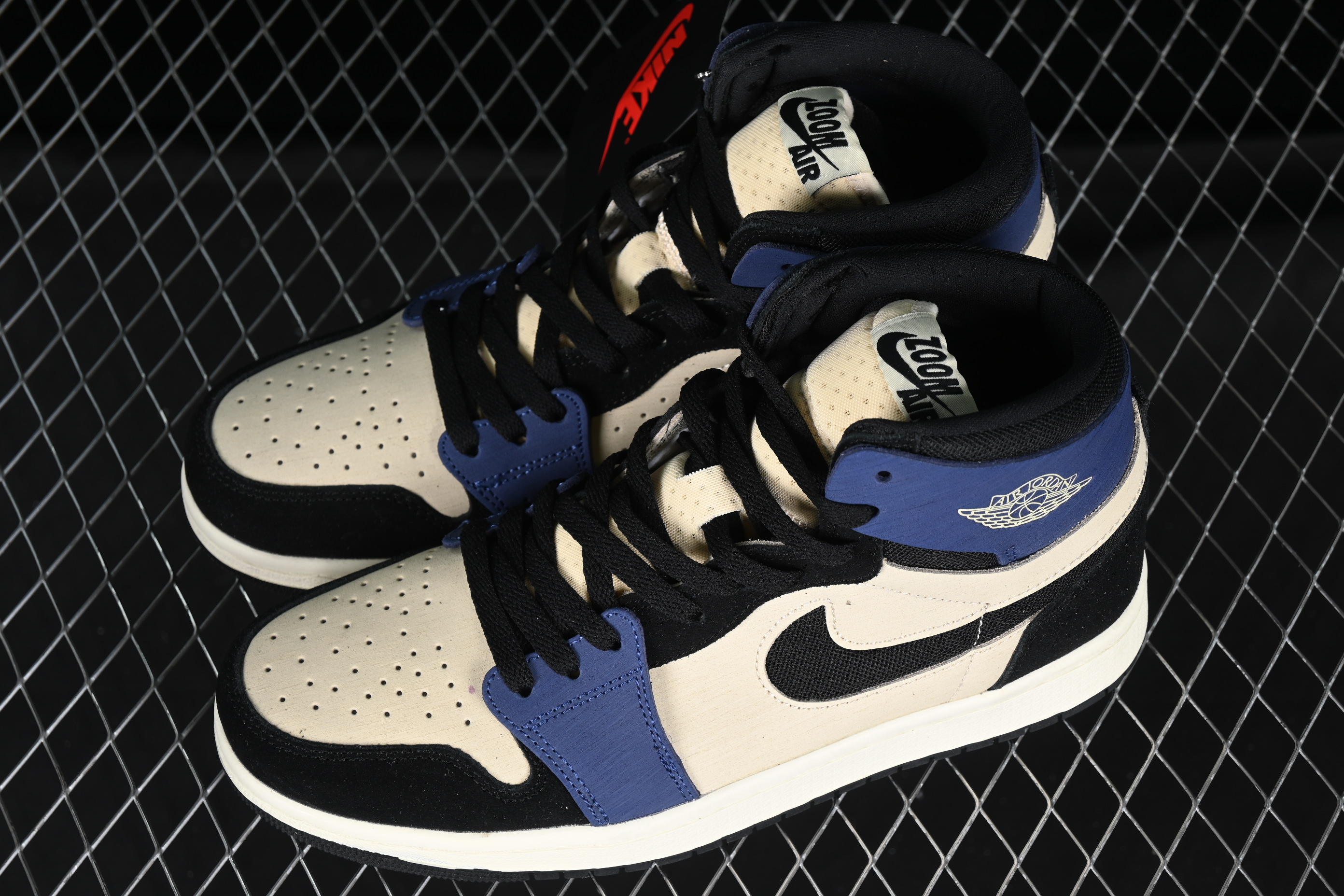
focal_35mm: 75
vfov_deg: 18.2
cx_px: 672
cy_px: 448
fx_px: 2800
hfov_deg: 27.0
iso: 160
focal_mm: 50
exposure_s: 1/60
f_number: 6.3
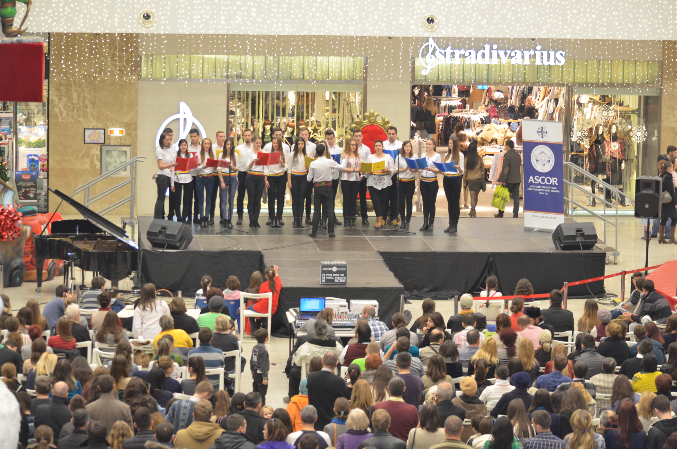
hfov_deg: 14.9
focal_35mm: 138
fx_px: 2590
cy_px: 224
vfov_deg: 9.9
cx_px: 338
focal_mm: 92
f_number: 4.5
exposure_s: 1/40
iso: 1100
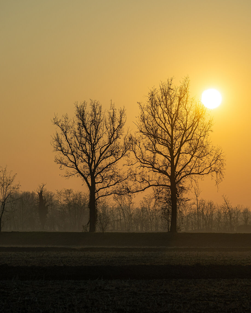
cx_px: 140
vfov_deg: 9.8
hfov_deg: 7.8
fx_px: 1839
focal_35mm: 198
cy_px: 130
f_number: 4
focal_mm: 120
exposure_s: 1/2000
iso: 64
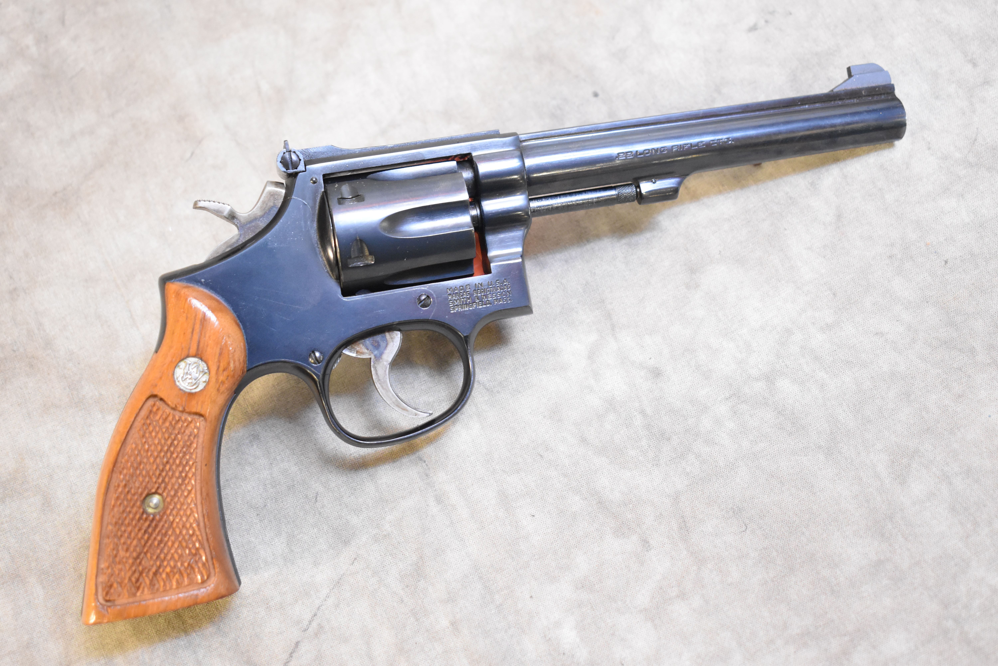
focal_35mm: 46
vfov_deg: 28.9
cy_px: 333
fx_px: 1289
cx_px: 499
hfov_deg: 42.3
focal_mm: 31
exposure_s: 1/25
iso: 3200
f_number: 4.2
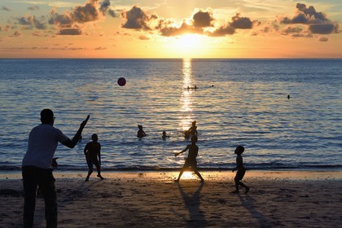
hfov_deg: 28.8
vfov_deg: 19.5
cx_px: 171
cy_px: 114
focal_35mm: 70
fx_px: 665
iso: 200
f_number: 10
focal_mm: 70
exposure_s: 1/320
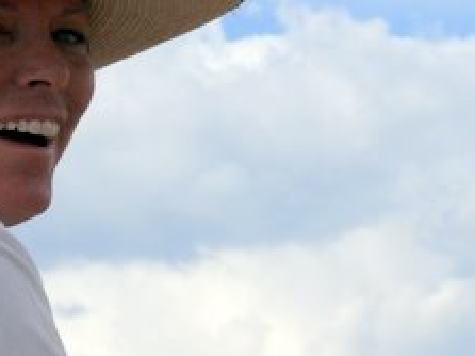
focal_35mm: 353
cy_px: 109
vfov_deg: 4.2
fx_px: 4841
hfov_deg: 5.6
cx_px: 21
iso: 100
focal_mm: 34.6
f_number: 8
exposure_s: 1/400
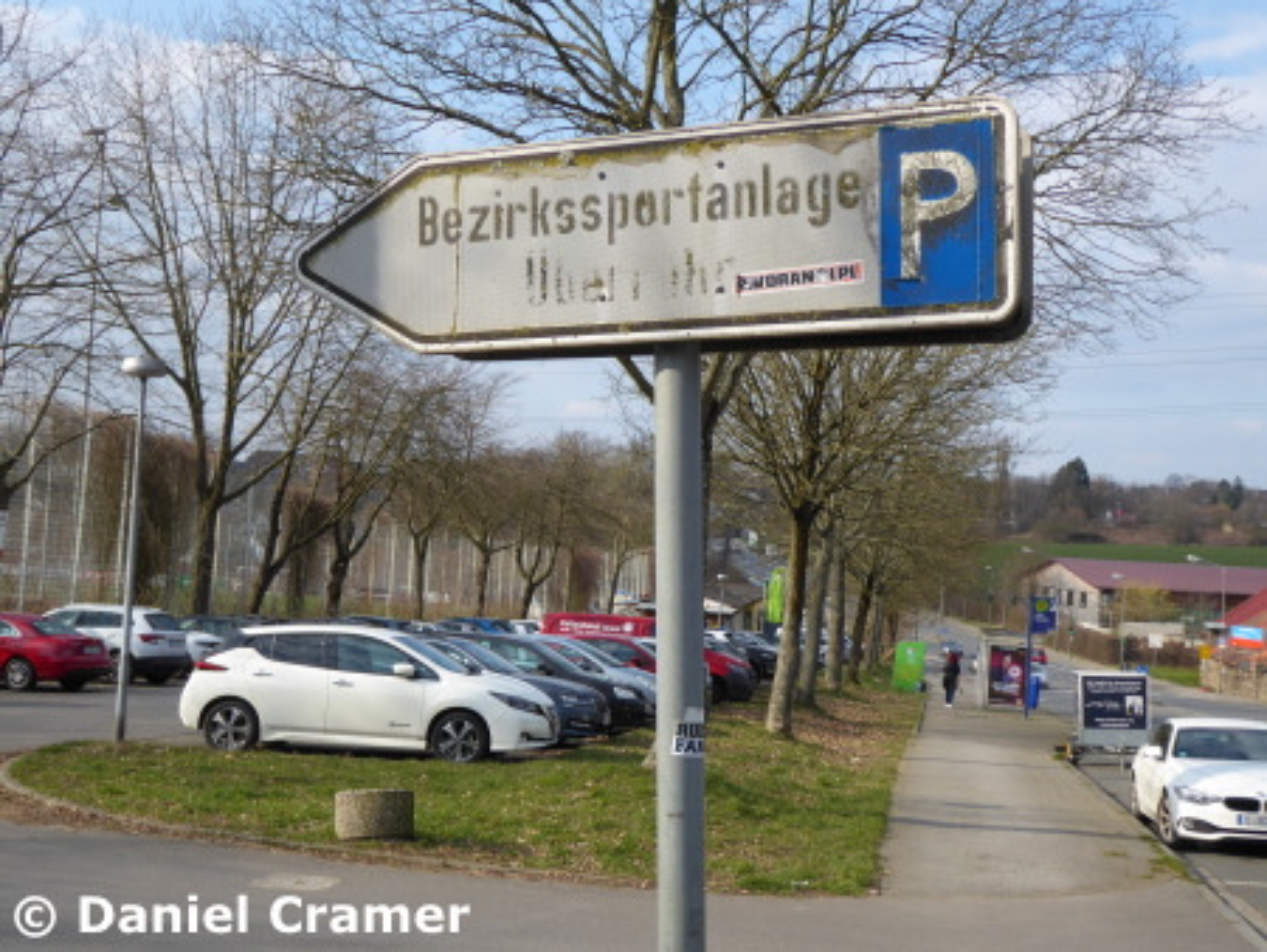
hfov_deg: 42.9
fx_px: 1611
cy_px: 476
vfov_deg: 32.9
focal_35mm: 44
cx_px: 634
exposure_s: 1/400
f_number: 3.9
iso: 80
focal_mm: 7.8
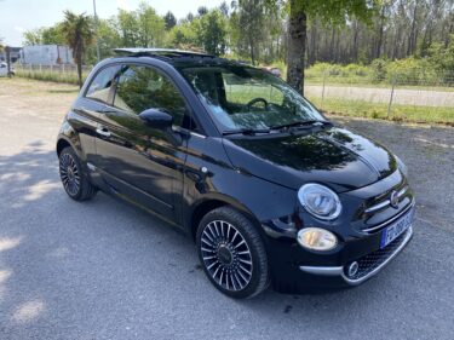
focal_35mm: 26
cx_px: 227
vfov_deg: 53.0
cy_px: 170
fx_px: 341
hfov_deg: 67.3
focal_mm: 4.25
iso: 32
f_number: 1.8
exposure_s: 1/600
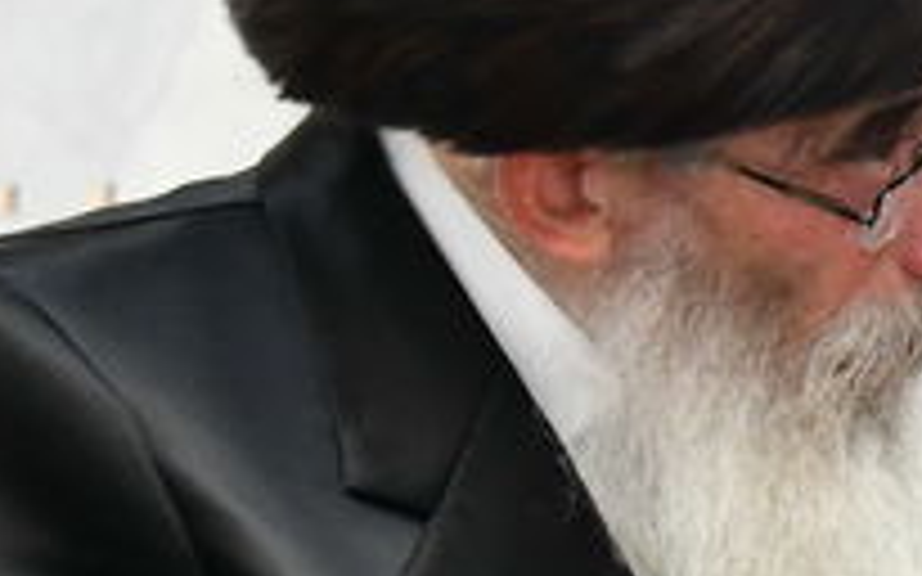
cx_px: 2298
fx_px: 9596
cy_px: 713
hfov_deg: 5.3
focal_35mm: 382
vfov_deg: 3.4
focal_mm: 55
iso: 1600
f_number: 5.6
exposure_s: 1/100
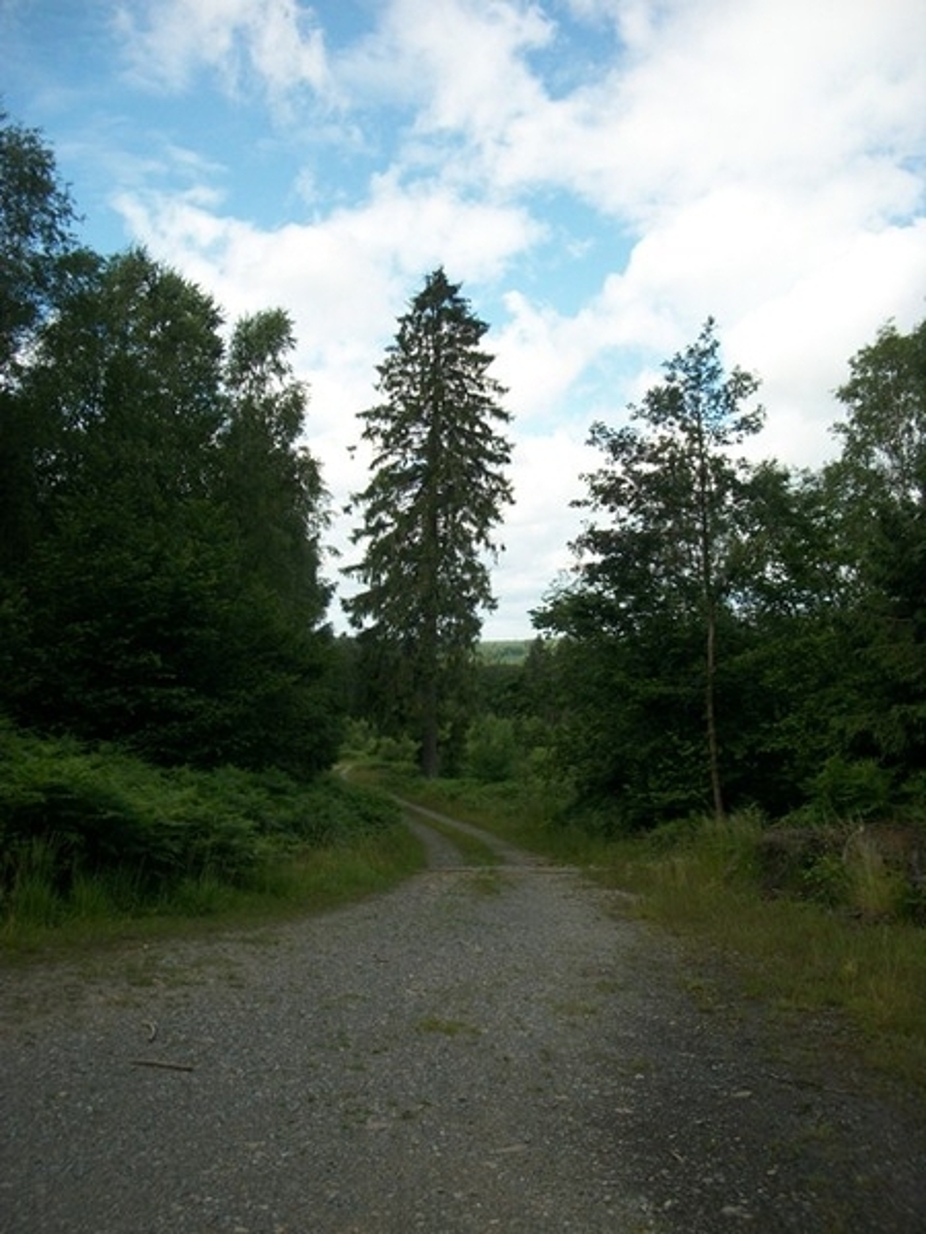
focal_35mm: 32
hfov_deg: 44.2
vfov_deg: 56.8
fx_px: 1141
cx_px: 463
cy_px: 617
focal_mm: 5.7
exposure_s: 1/100
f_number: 8.8
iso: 80
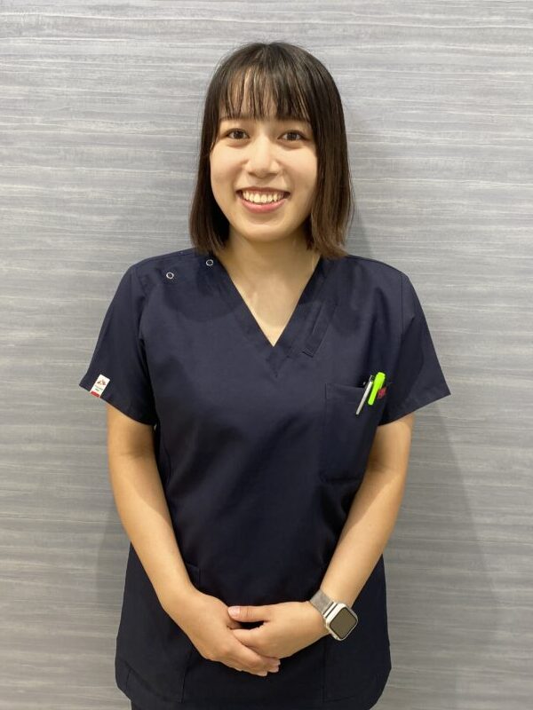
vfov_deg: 67.3
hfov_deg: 53.1
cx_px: 266
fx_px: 534
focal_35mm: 26
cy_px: 355
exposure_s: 1/100
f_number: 1.8
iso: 80
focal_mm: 4.25
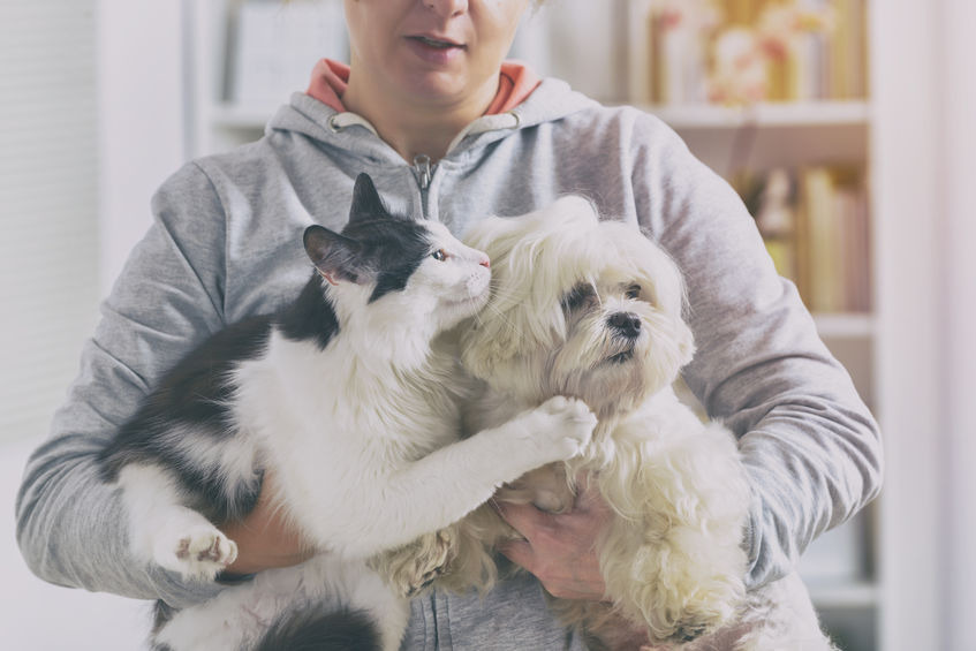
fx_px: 4609
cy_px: 326
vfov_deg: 8.1
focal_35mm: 170
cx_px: 488
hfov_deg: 12.1
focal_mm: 170
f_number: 6.3
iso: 125
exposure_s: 1/125
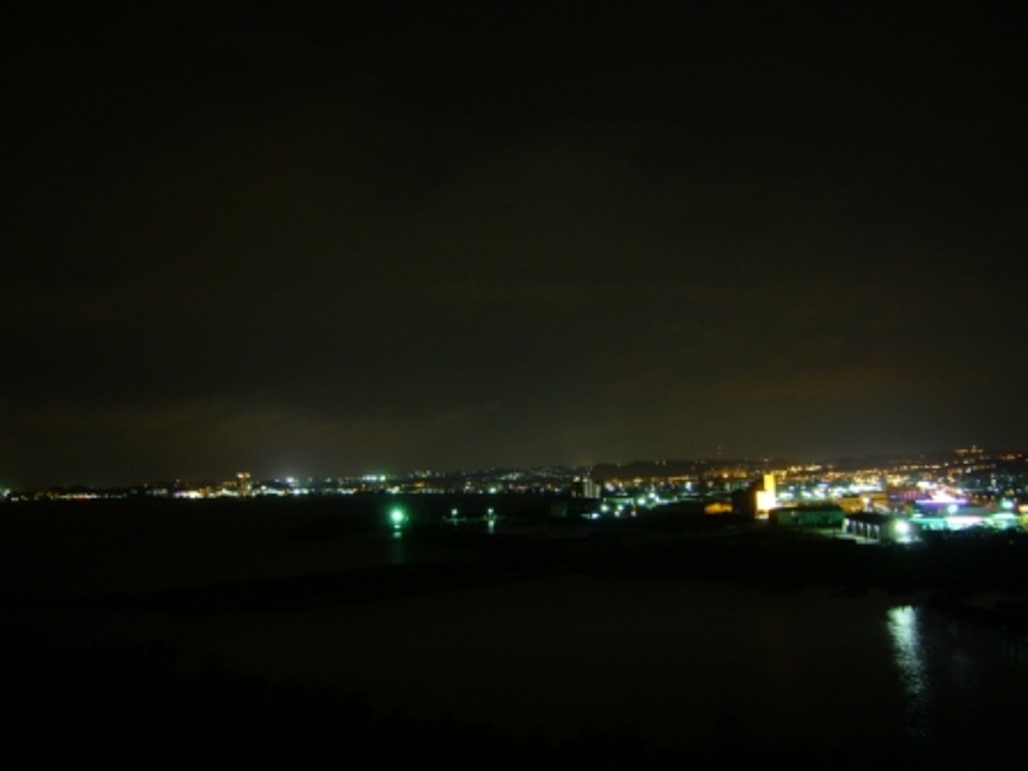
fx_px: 1039
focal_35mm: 35
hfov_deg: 52.6
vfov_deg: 40.7
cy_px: 386
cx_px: 514
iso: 80
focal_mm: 5.8
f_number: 2.8
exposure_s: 3.2
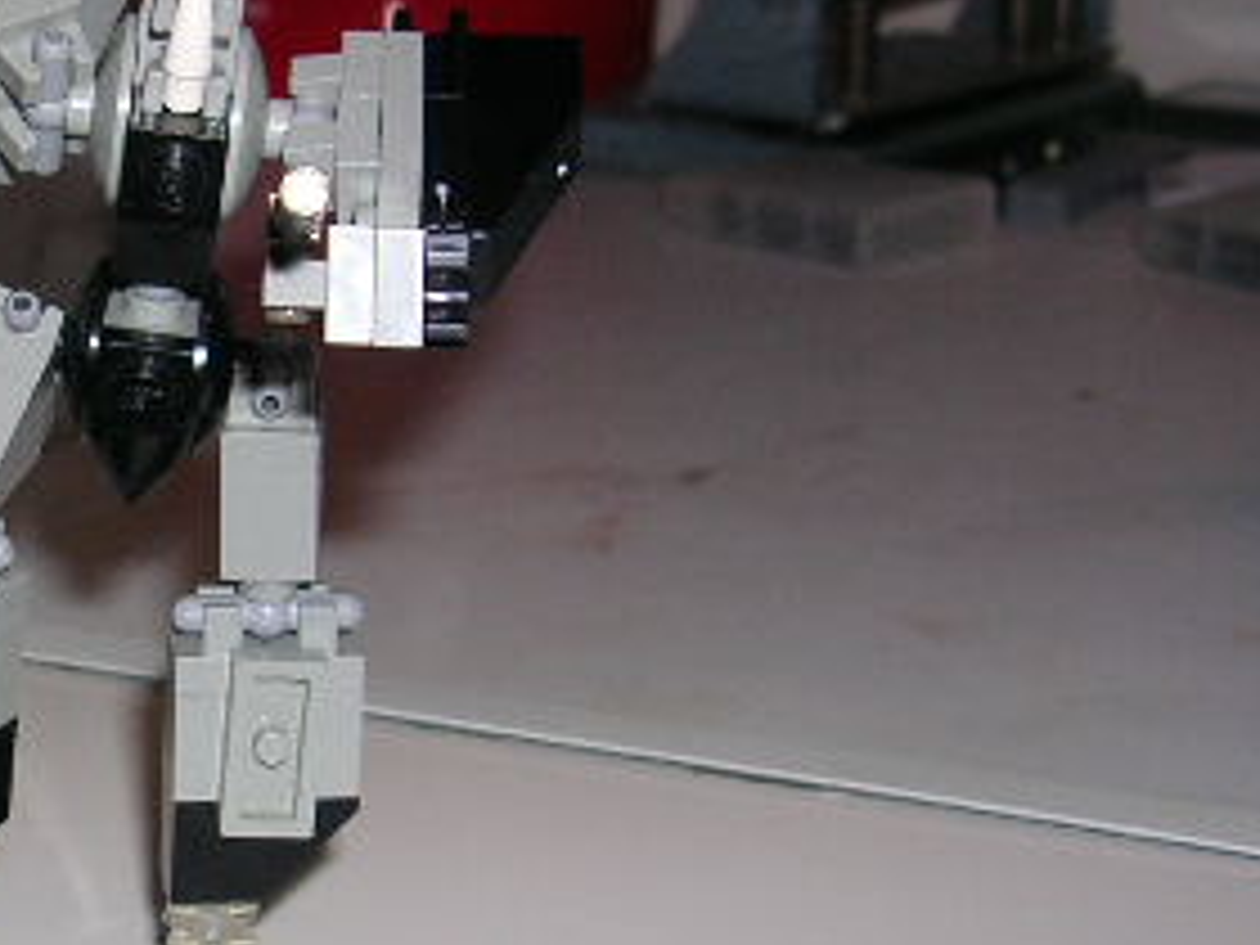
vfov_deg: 17.0
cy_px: 423
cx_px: 153
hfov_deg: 22.0
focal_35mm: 87
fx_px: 3167
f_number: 2.8
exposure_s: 1/60.1
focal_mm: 5.8
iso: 50
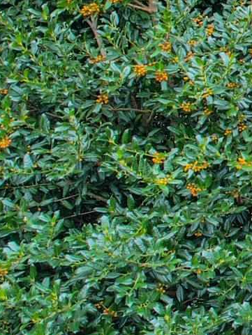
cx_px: 847
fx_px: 1067
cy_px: 23
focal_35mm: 110
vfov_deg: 17.6
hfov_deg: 9.3
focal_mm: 8.38
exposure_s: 1/30
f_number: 2.8
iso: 100
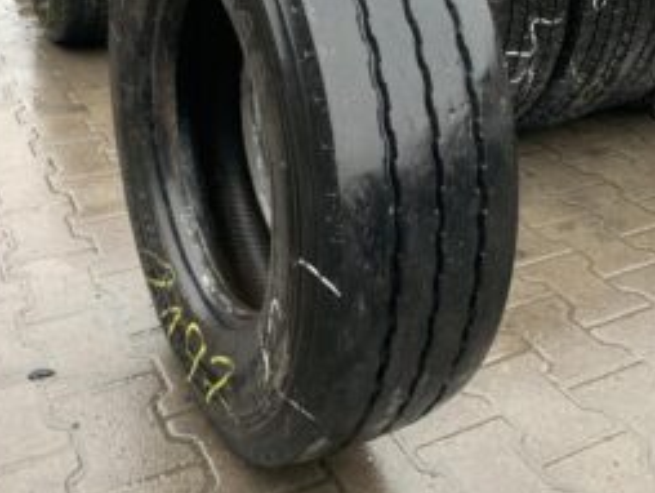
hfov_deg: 42.9
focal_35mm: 44
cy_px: 148
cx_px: 353
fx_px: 833
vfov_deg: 32.5
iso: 125
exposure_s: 1/60
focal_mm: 4.25
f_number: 1.8
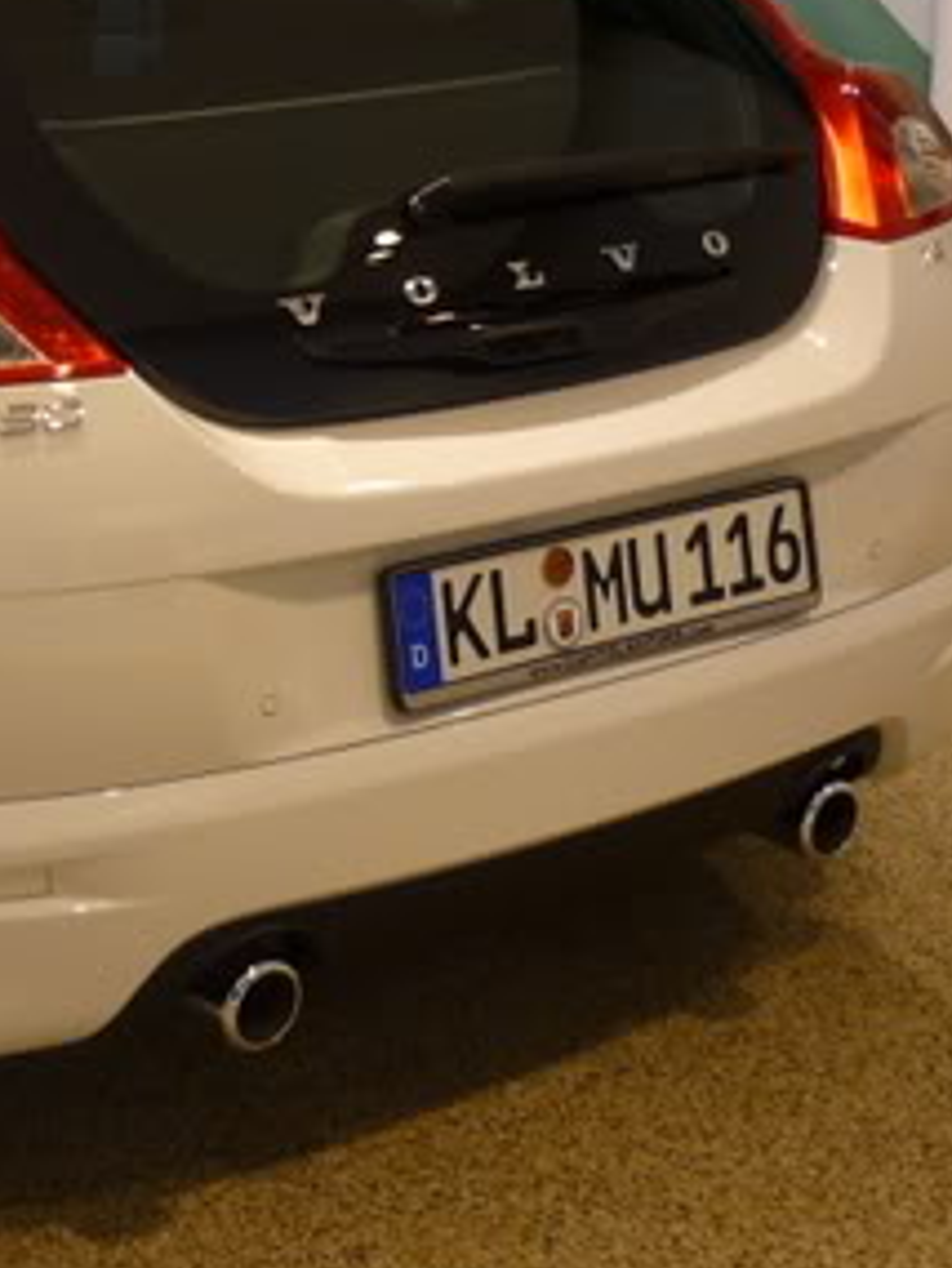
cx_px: -9
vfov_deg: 26.0
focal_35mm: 74
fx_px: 2711
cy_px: 325
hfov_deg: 19.3
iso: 100
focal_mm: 5.5
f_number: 2.8
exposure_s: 1/30
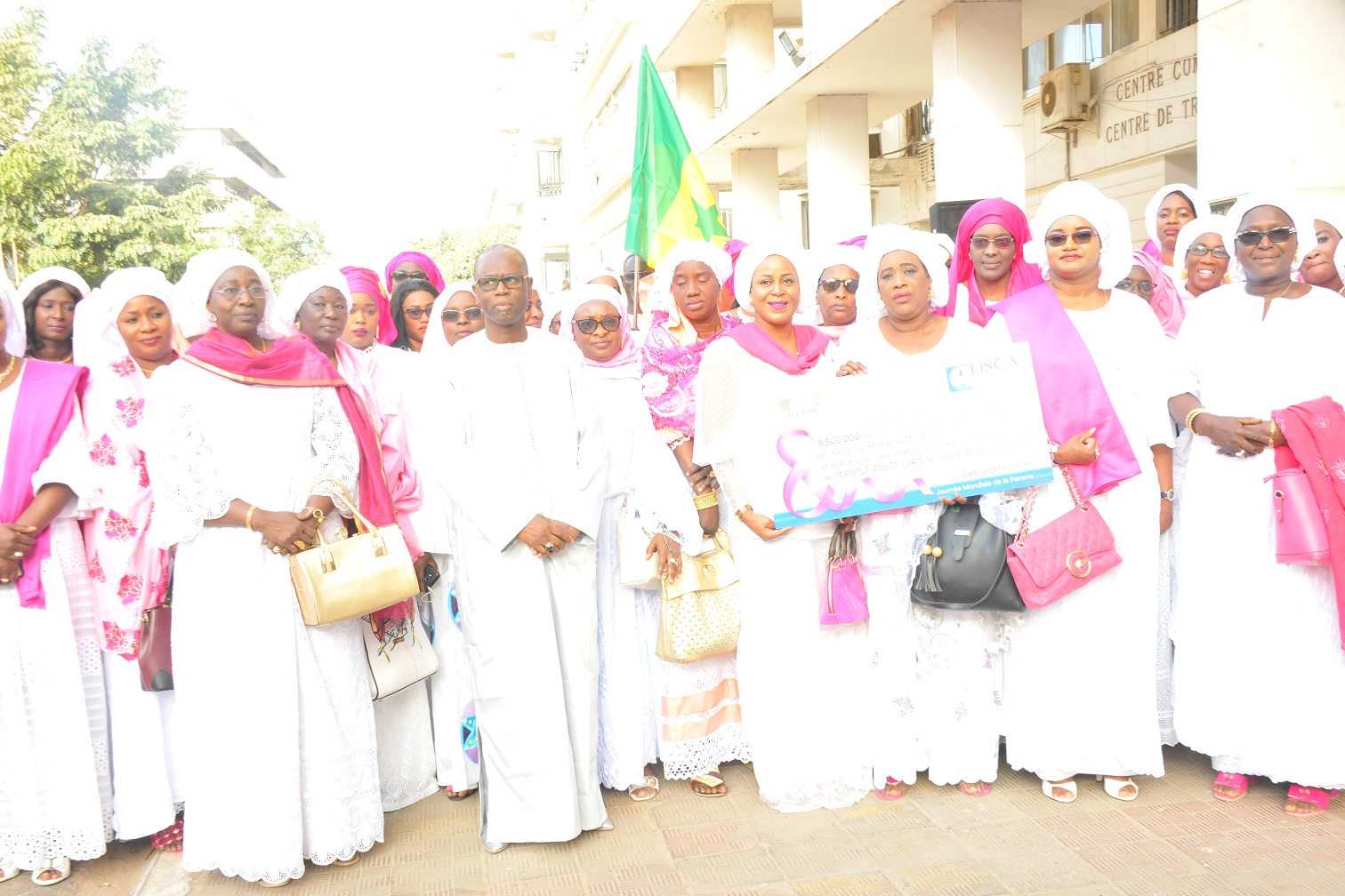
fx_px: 1494
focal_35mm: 40
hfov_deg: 48.5
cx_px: 672
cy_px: 448
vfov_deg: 33.4
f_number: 11
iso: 1600
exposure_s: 1/100
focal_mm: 40
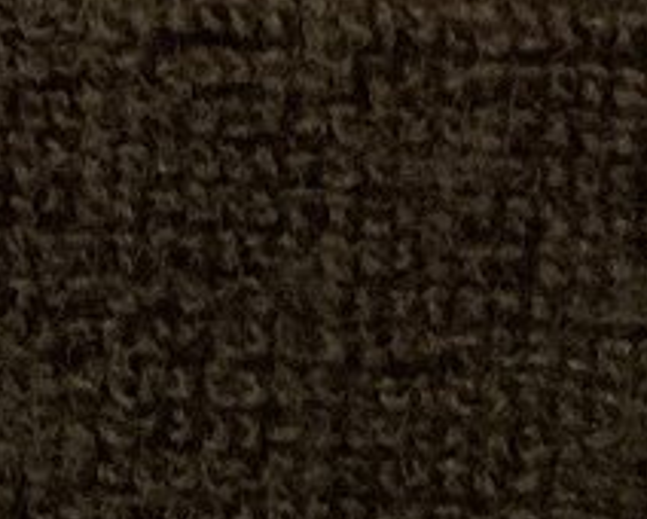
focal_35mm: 216
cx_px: -444
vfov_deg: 6.4
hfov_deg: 8.6
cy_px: -1152
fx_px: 4140
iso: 80
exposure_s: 1/60
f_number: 2.4
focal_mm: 3.3
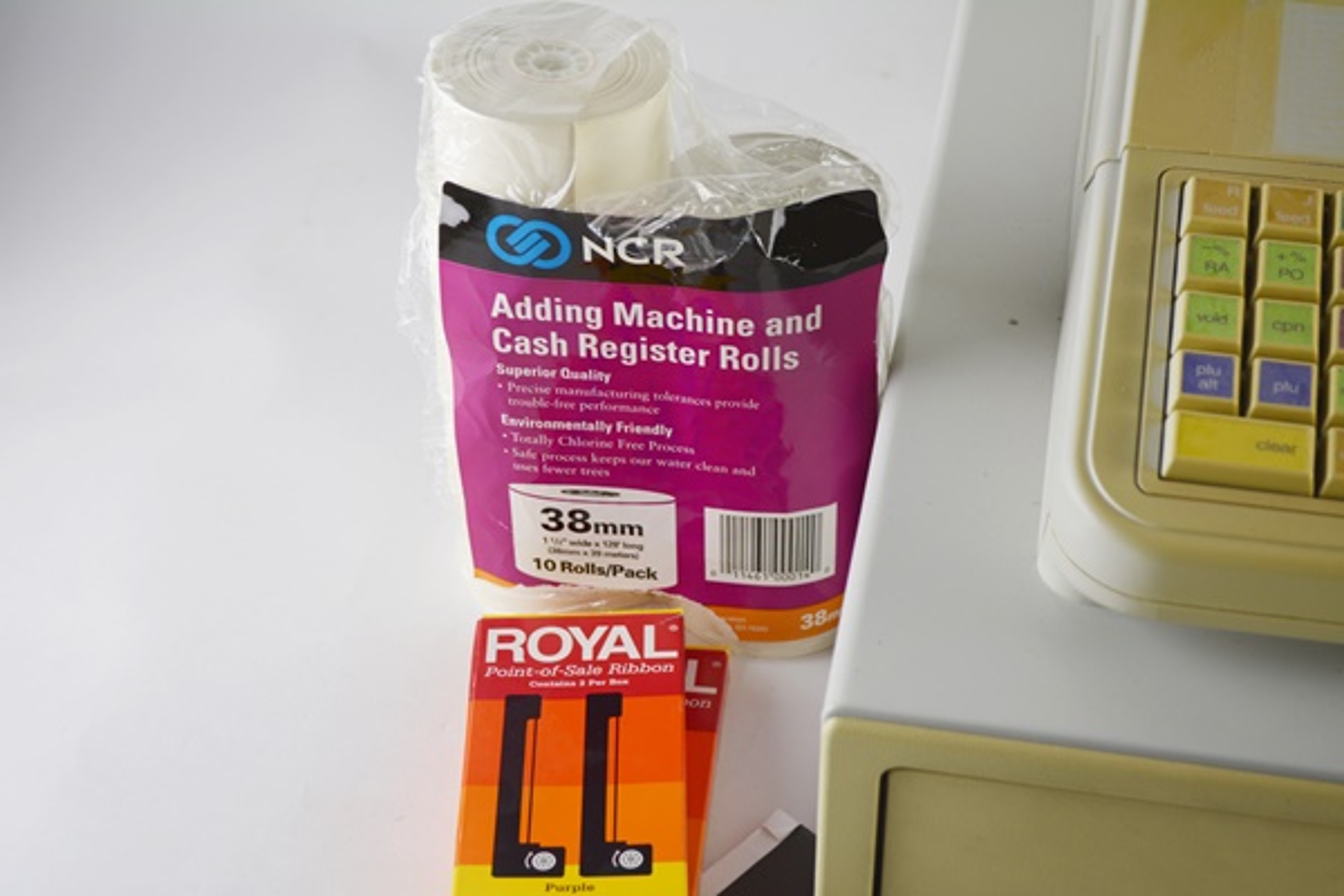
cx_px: 672
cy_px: 448
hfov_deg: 33.4
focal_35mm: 60
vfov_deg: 22.6
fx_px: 2240
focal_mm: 40
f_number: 5.6
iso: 220
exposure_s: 1/125
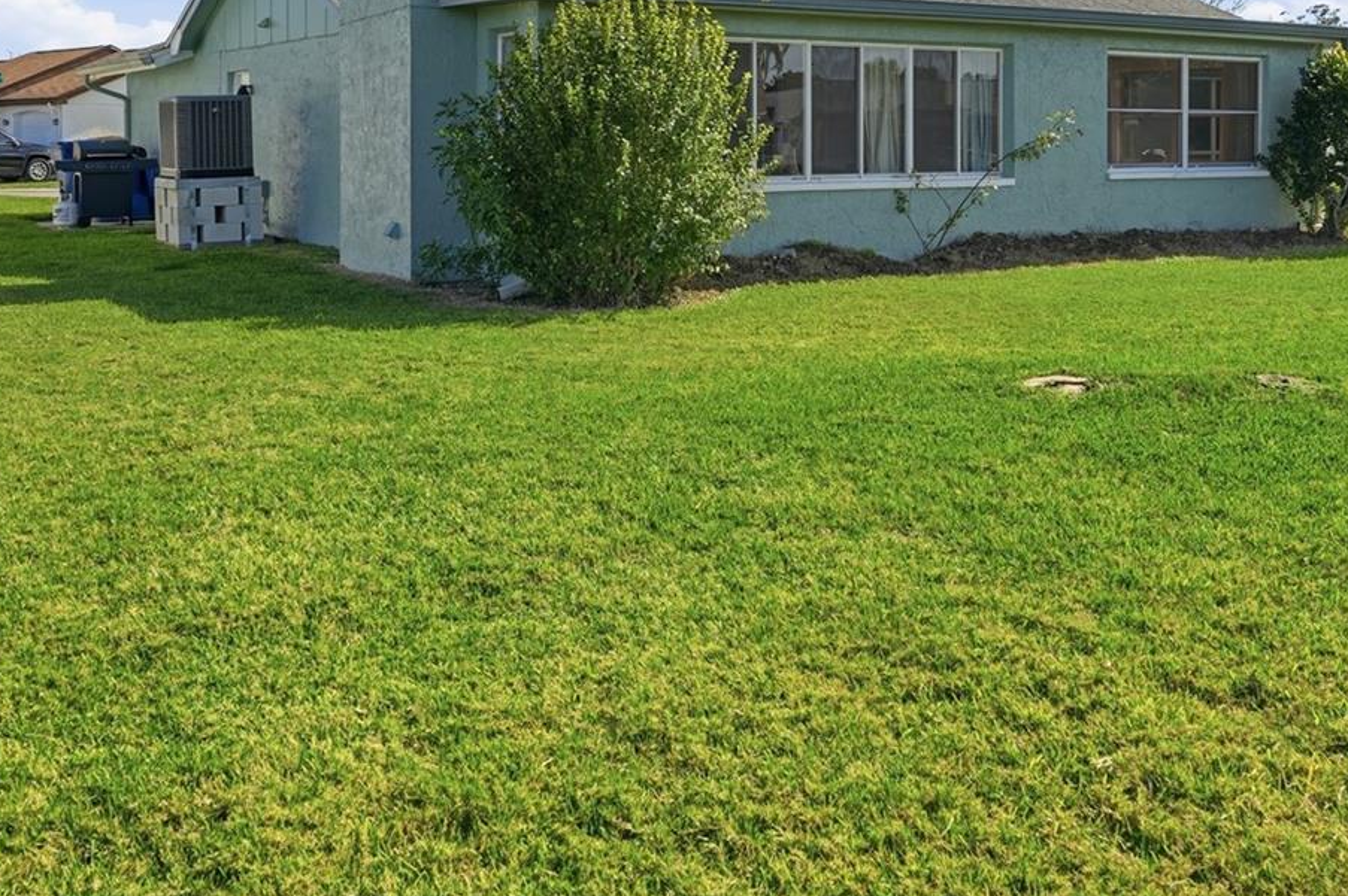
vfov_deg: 32.3
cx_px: 694
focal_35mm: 40
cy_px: 145
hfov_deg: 48.6
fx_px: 1493
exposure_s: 1/1000
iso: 100
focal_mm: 22.5
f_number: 9
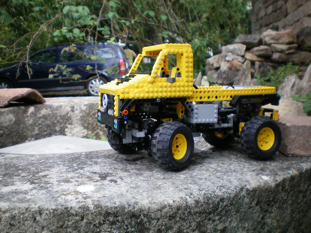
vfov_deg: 37.7
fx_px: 341
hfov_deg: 49.0
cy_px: 116
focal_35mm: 38
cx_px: 156
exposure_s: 1/160
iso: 64
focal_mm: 6.3
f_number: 3.1
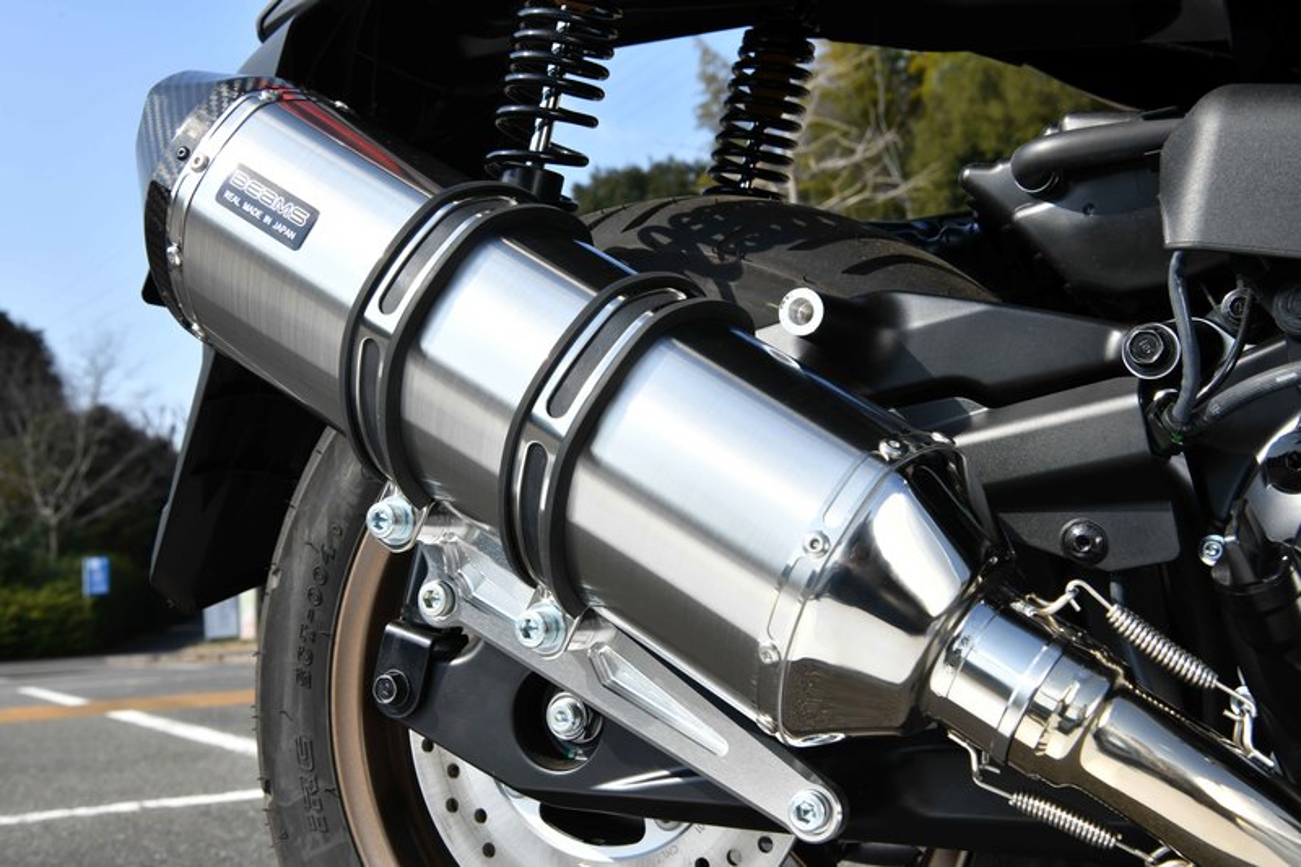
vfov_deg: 29.2
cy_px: 434
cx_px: 650
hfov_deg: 42.8
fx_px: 1662
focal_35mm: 46
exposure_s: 1/500
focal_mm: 46
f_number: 14
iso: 640
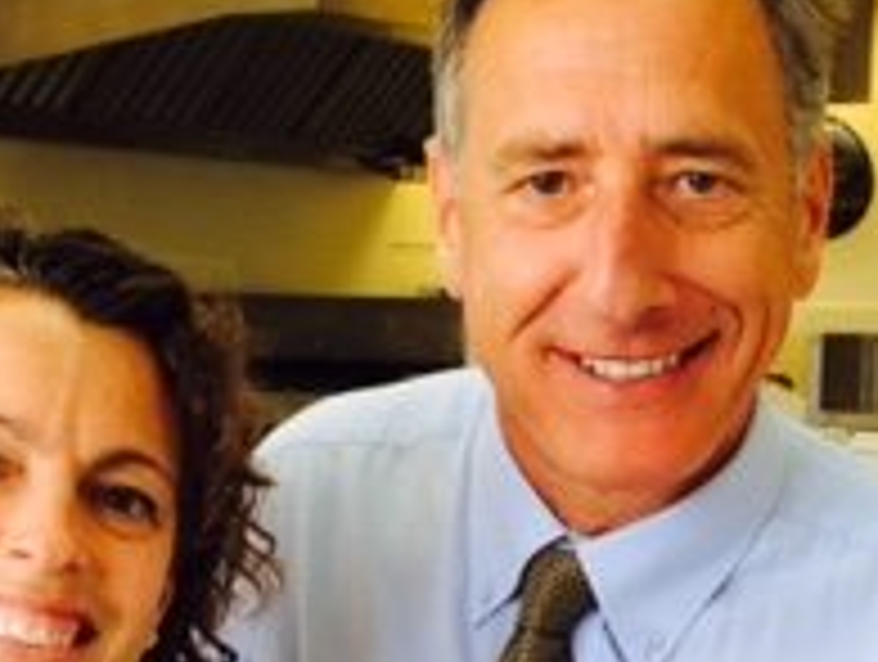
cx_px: 567
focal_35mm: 95
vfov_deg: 15.3
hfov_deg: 20.6
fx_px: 2414
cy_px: 703
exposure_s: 1/60
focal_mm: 4.15
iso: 32
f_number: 2.2
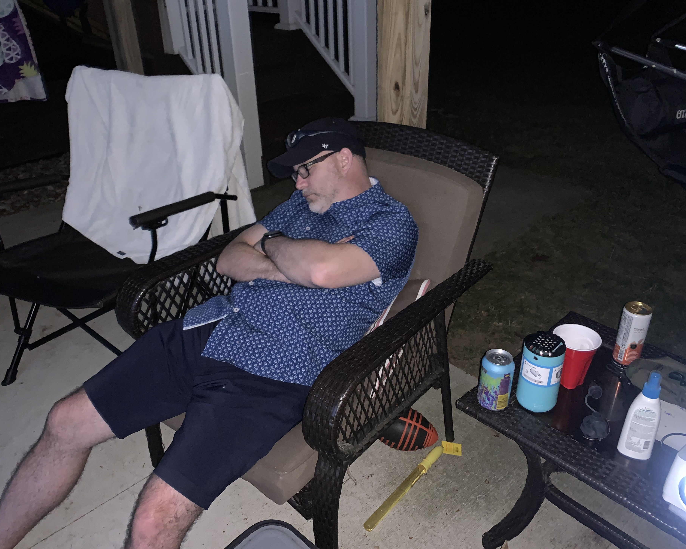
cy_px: 278
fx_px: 569
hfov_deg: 62.2
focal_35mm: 28
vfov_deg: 51.5
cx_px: 326
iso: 400
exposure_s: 1/4
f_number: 1.8
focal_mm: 4.25
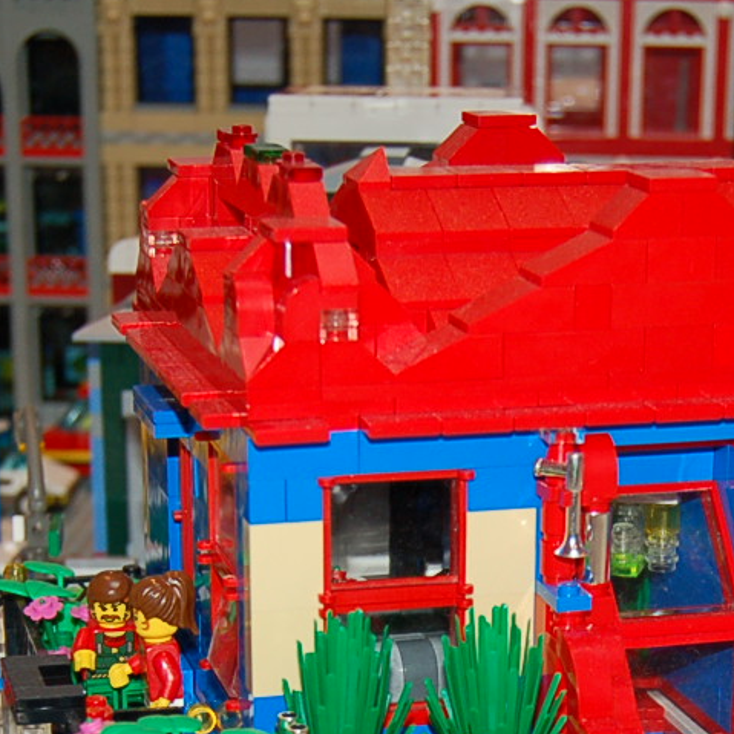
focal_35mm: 104
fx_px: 2495
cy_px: 731
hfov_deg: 16.7
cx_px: 515
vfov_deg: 16.4
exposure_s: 1/60
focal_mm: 26
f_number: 4
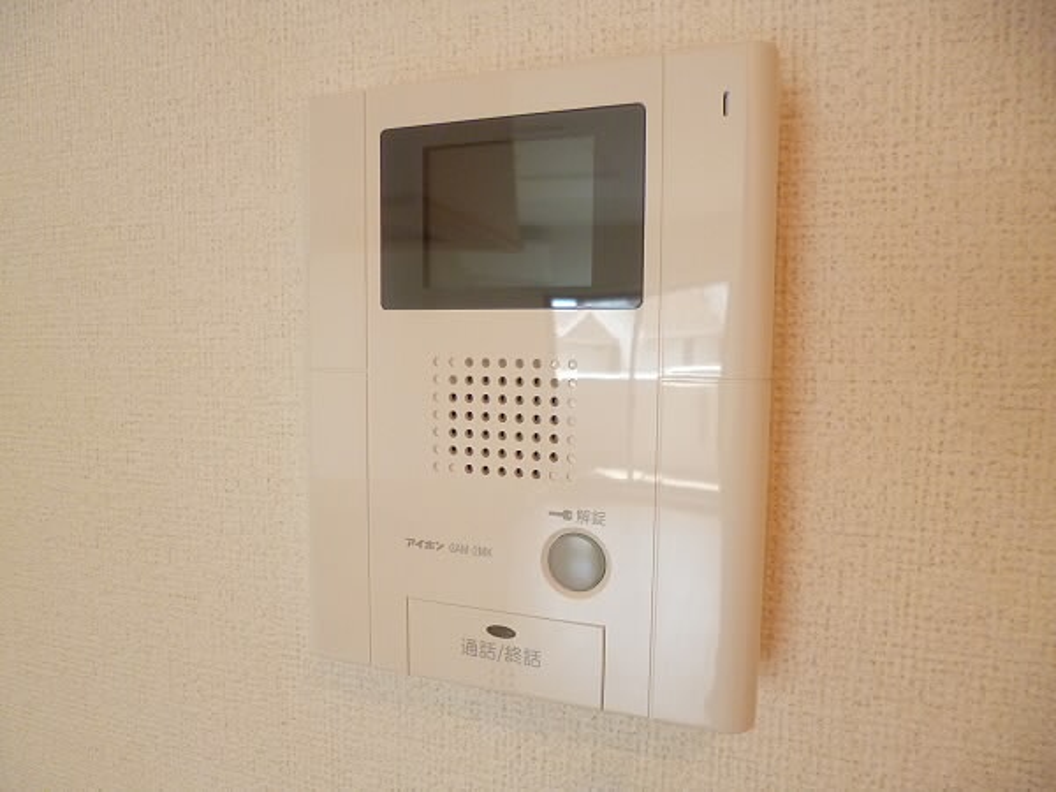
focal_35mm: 24
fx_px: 732
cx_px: 528
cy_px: 396
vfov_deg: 56.8
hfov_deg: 71.6
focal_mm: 4.3
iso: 250
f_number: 2.5
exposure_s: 1/60
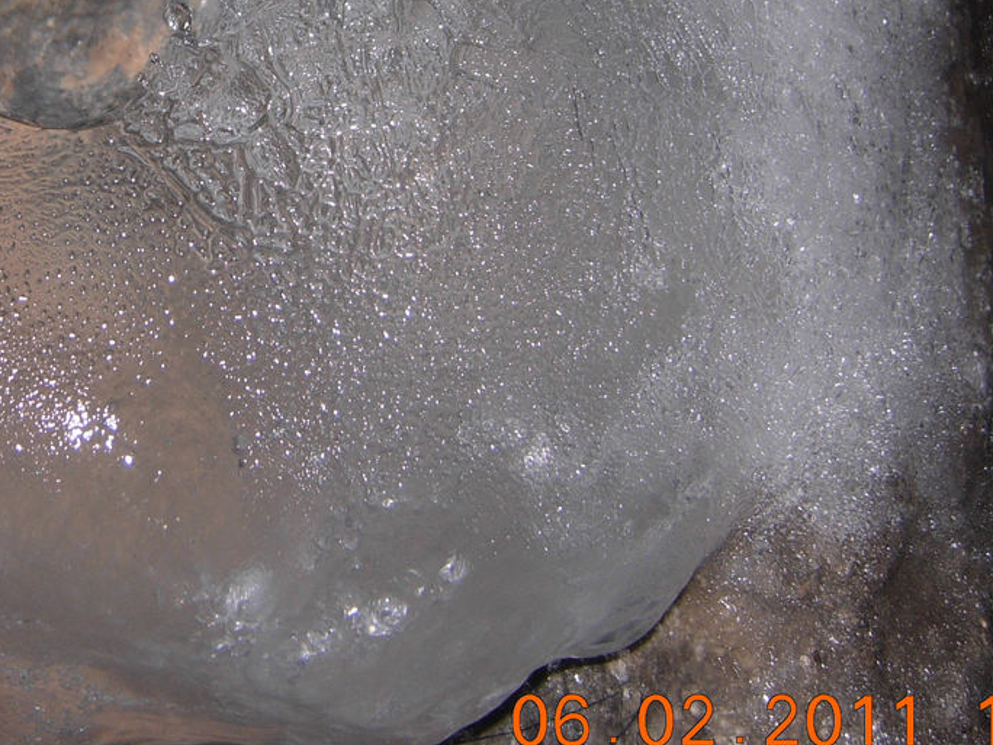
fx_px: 2266
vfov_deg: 18.4
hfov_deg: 24.3
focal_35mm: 79
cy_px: 76
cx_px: 180
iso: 50
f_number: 2.7
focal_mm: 7.5
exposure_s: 1/45.2
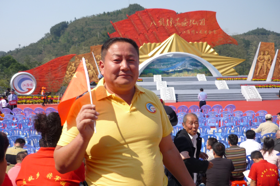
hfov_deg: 54.4
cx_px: 140
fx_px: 272
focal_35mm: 35
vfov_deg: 37.9
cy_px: 92
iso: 100
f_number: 8
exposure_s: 1/160
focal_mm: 5.5
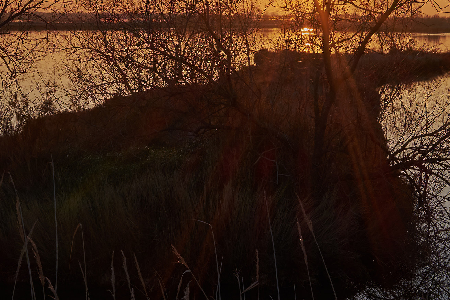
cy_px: 84
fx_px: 1212
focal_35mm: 97
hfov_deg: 21.0
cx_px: 195
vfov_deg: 14.1
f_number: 16
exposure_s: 1/80
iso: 200
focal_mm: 35
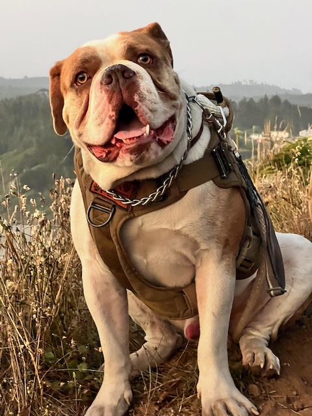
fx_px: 925
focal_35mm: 77
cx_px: 156
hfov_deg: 19.1
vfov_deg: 25.3
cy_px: 208
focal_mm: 9
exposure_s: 1/33
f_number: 2.8
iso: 1250
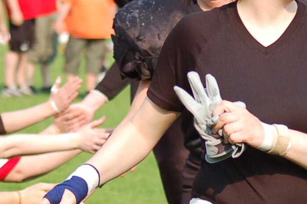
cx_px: 295
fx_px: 3167
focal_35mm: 372
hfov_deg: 5.5
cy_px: 148
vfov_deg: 3.7
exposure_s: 1/1000
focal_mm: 78
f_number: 4
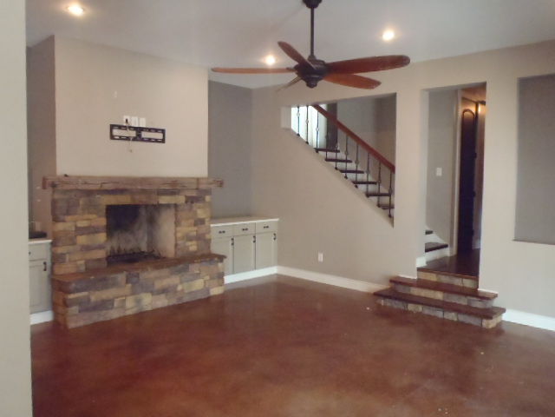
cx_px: 278
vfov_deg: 49.7
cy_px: 208
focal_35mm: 28
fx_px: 449
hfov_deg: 63.4
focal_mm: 5
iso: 800
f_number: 3.9
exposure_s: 1/25
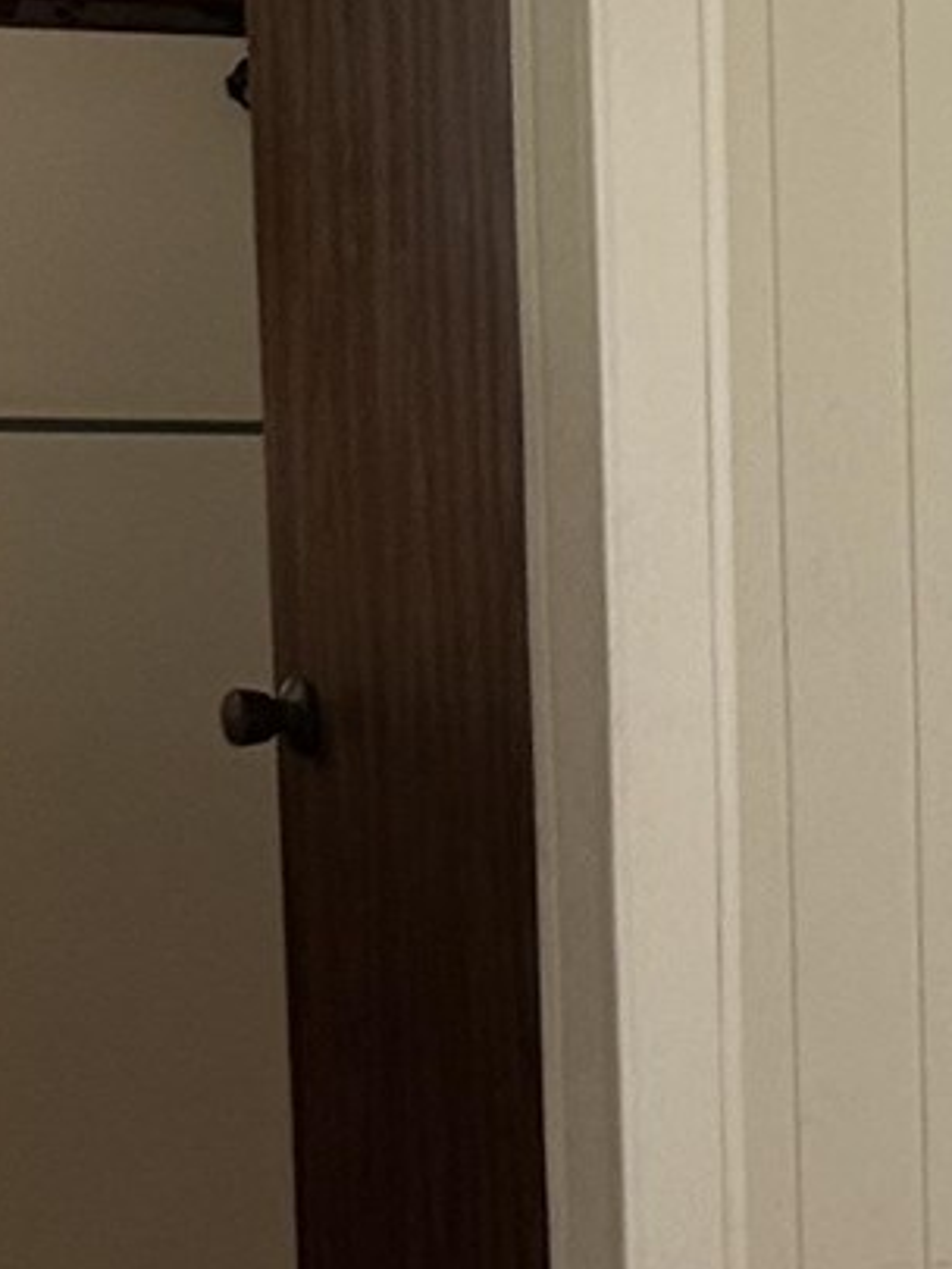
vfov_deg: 13.2
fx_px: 5424
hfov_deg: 8.9
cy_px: 1197
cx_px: 2414
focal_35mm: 148
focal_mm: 5.7
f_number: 1.5
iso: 100
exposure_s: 1/60
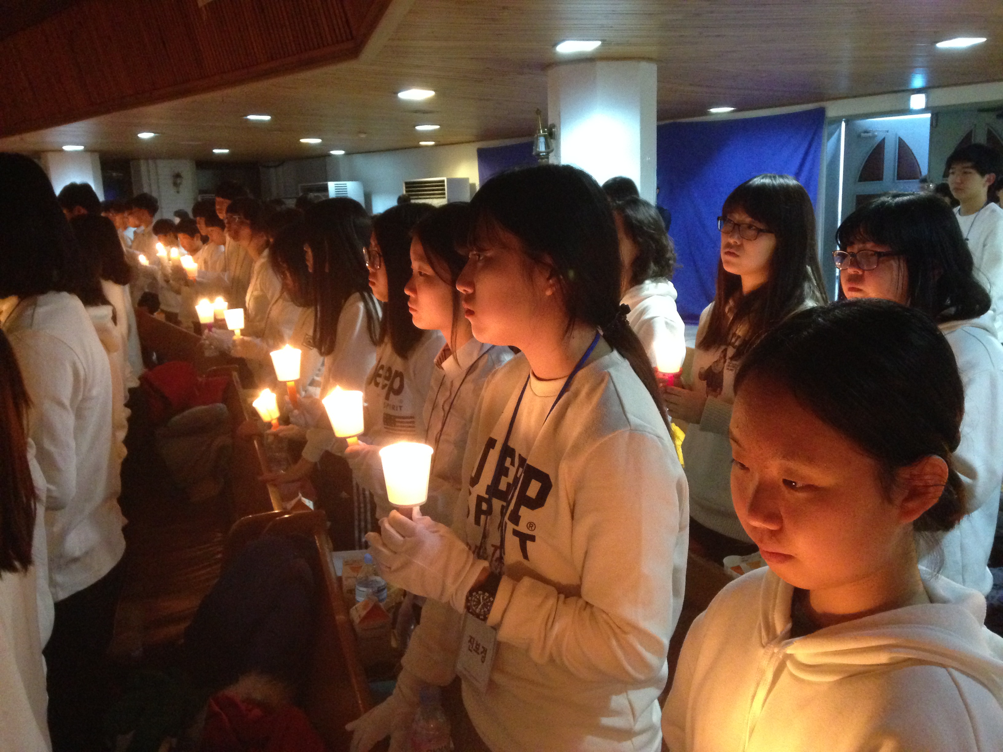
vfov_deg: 42.9
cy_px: 376
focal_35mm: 33
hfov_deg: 55.4
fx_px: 956
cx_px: 502
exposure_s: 1/15
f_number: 2.4
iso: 500
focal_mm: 4.12
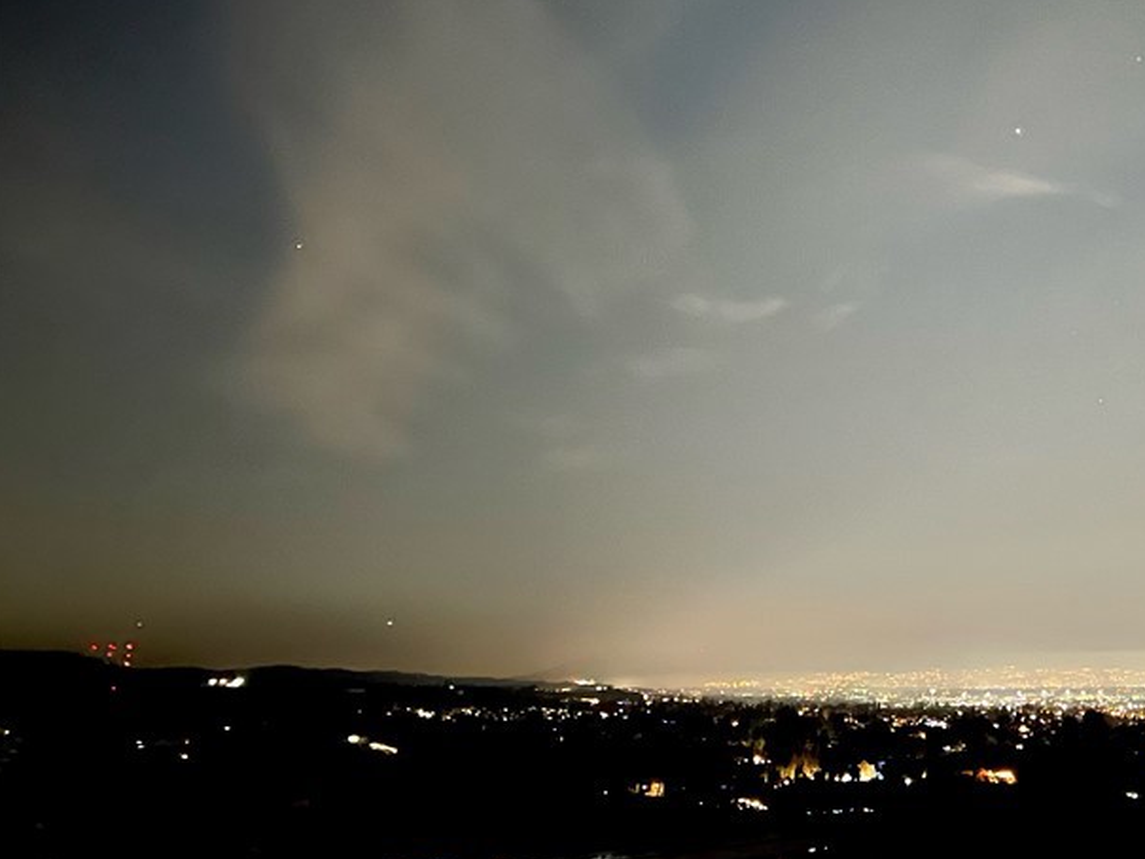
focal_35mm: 44
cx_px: 958
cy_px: 202
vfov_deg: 32.2
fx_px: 1456
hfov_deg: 40.7
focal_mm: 5.7
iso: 1600
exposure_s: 1/5
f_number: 1.5
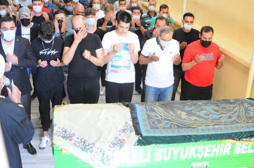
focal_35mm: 42
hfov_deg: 46.4
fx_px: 296
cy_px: 84
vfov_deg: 31.8
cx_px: 127
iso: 2500
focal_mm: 28
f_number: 3.5
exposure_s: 1/40
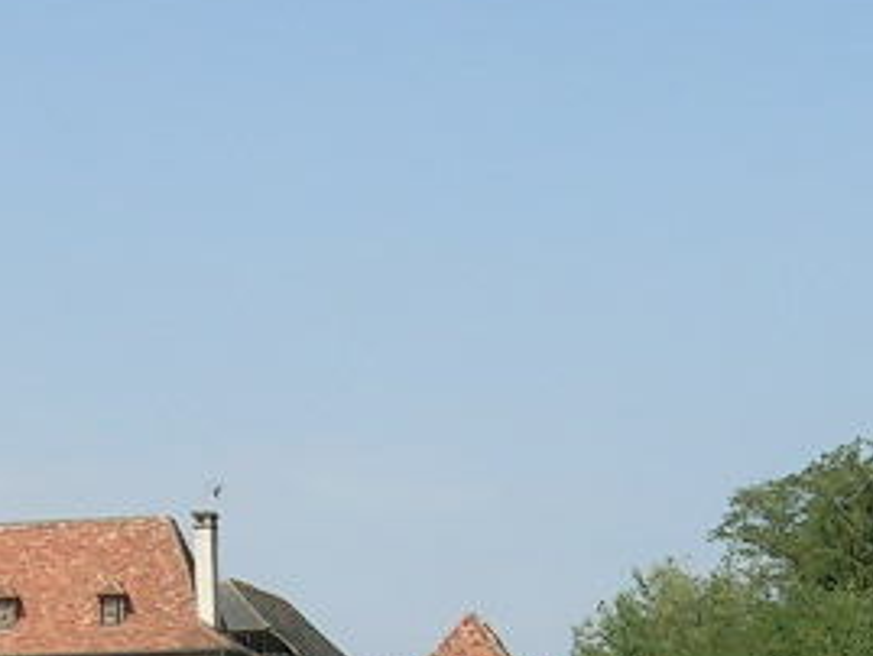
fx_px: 3356
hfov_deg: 14.8
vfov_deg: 11.0
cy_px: 757
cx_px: 409
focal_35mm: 133
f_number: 4.8
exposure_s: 1/438
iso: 50
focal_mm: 5.4
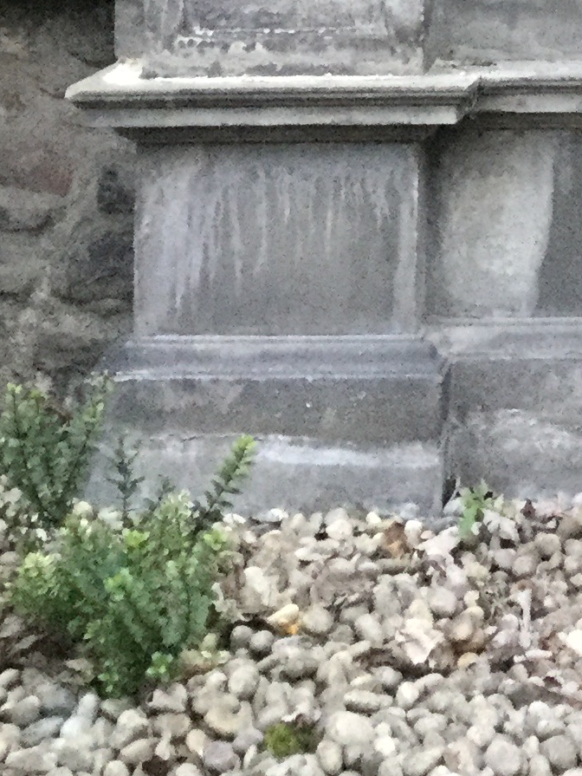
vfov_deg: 15.4
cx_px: 850
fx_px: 2531
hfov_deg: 12.5
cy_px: -531
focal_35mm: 113
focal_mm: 3.3
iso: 200
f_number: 2.4
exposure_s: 1/20
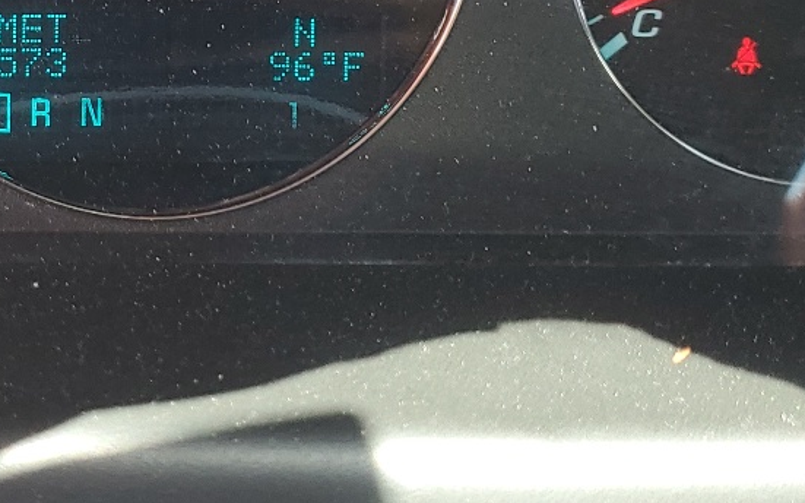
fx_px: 1755
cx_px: 133
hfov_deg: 25.3
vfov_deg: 15.9
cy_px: -41
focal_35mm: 80
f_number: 1.5
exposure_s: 1/179
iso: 50
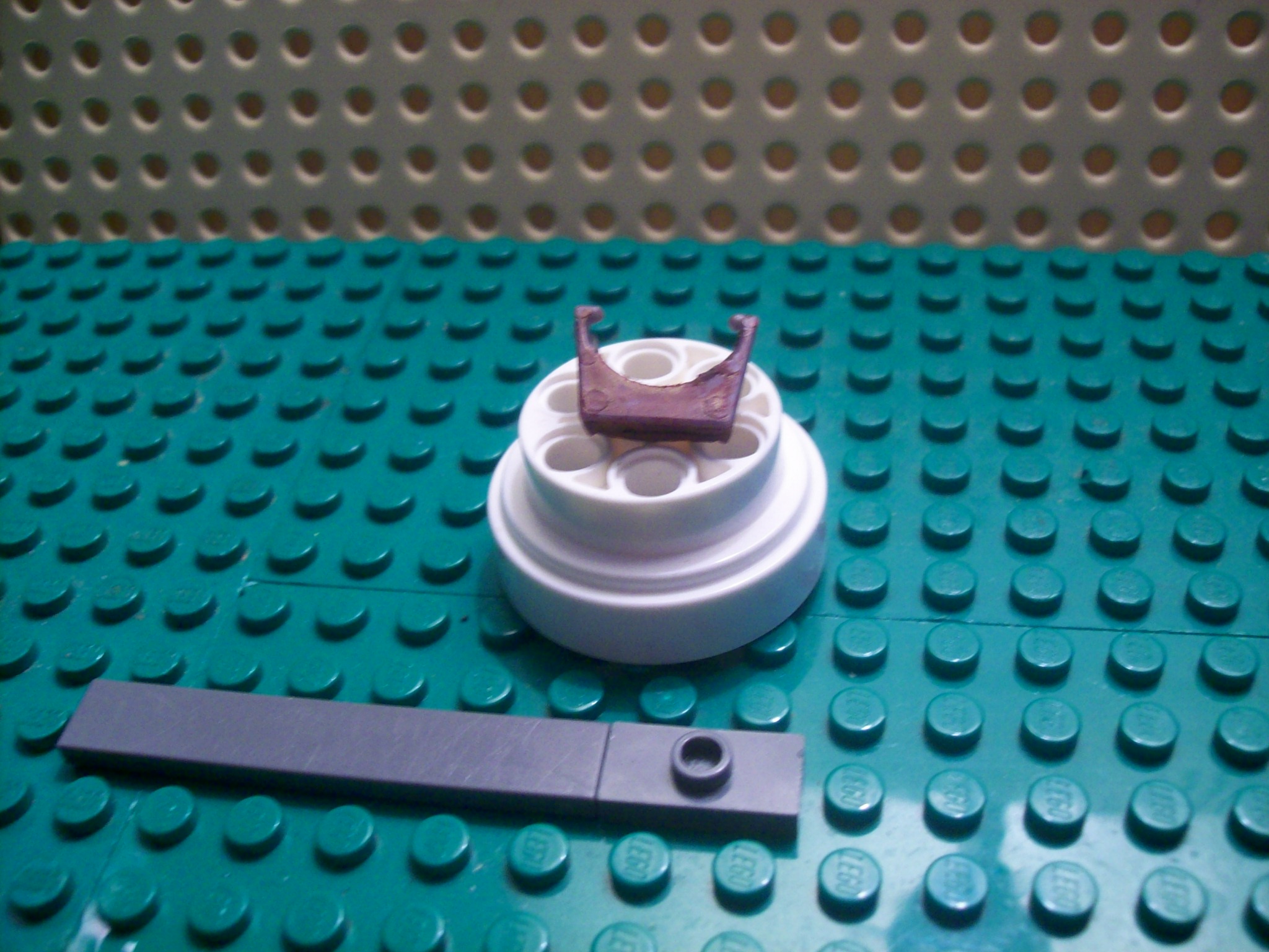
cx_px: 634
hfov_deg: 51.4
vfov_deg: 39.7
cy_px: 476
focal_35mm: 36
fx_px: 1320
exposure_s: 1/21.1
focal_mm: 6
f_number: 2.7
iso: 160
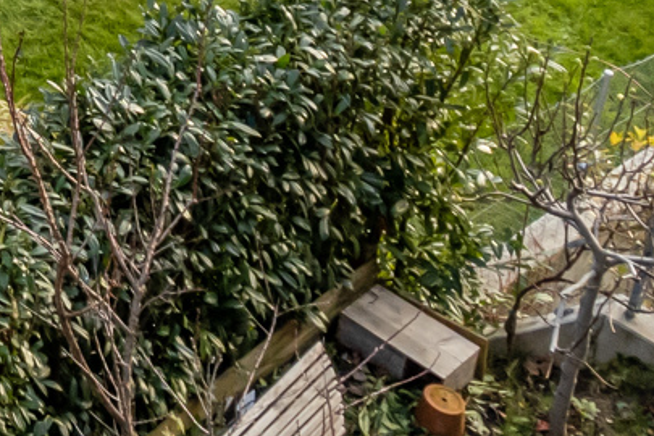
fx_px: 2525
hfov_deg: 12.0
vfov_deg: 8.2
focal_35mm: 139
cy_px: -915
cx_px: -887
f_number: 2.8
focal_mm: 8.38
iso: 100
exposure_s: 1/25
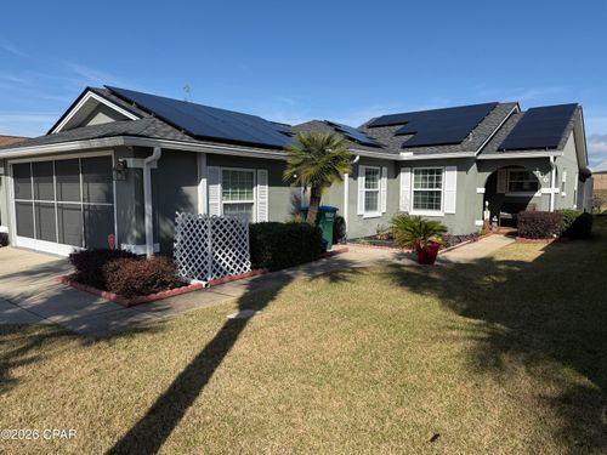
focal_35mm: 24
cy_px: 228
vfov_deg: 56.8
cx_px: 304
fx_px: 421
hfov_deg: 71.6
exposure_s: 1/5714
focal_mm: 6.76
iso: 80
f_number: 1.78
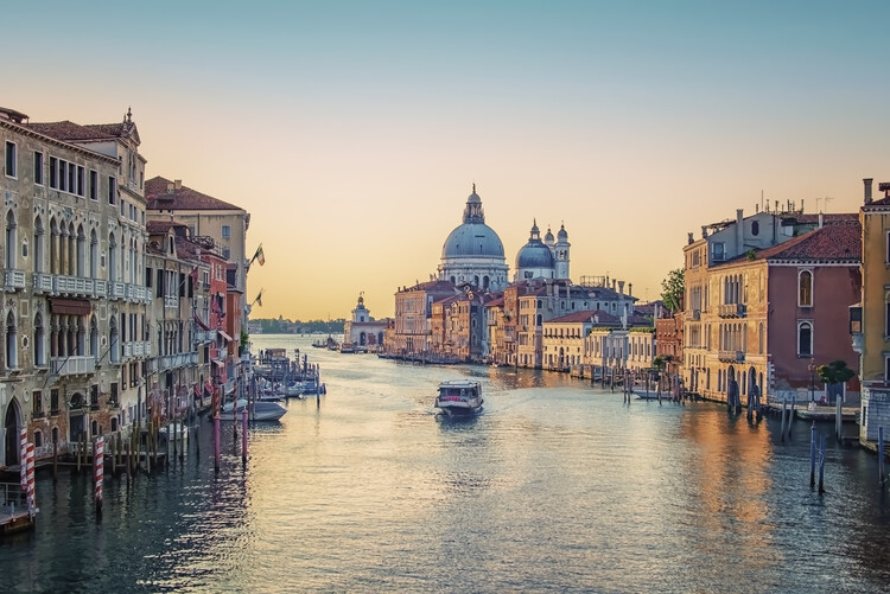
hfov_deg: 43.6
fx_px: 1113
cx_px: 445
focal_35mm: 45
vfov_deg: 29.9
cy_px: 297
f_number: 6.3
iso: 64
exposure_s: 1/160
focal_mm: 45
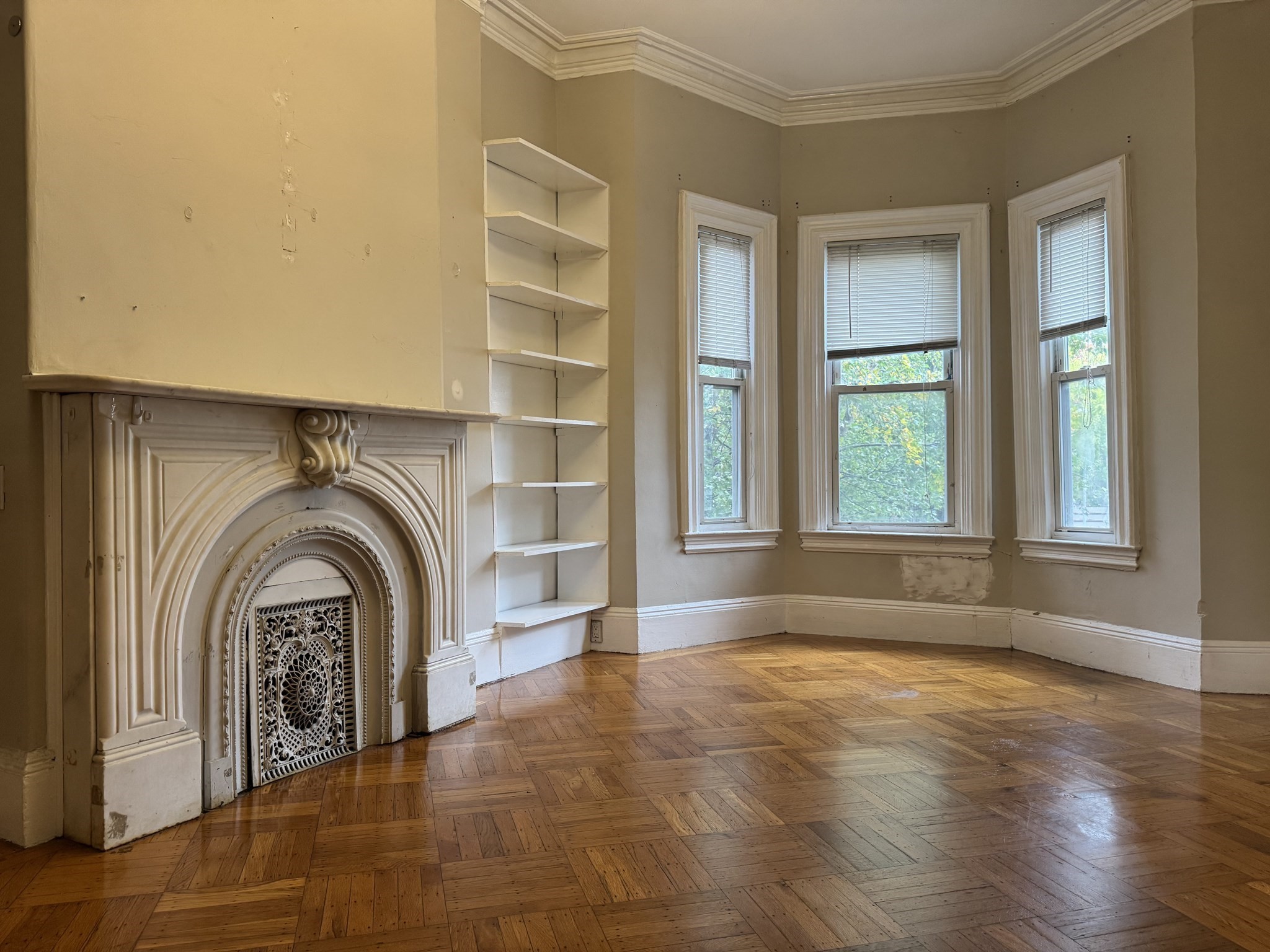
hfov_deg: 71.6
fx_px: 881
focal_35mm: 24
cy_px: 476
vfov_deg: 56.8
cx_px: 635
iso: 200
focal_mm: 6.76
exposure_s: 1/120
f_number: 1.78
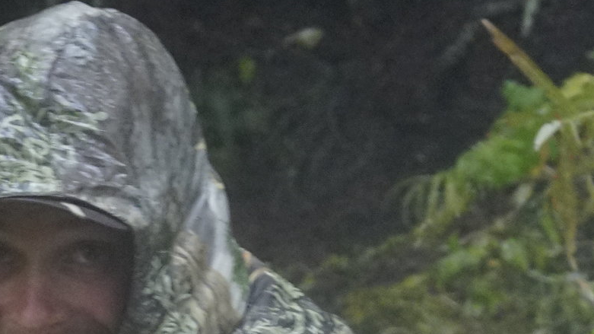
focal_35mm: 176
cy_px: 988
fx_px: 2772
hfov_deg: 12.1
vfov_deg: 6.3
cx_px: 21
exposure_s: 1/80
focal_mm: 35
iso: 2500
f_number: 4
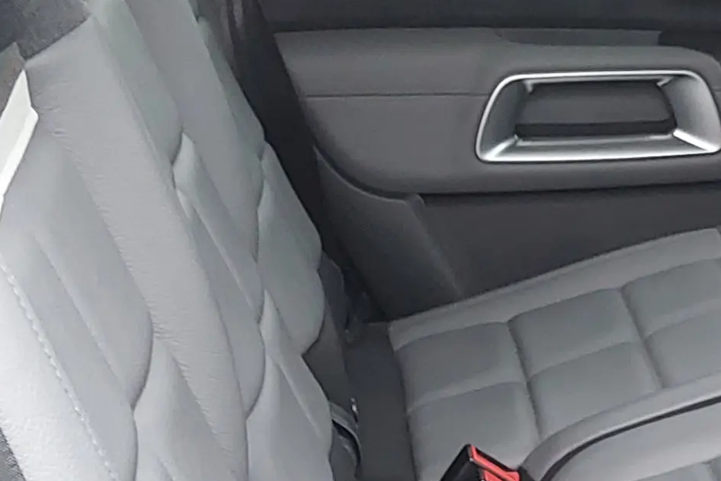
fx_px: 2563
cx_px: 799
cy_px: 538
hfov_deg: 15.6
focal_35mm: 128
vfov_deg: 10.6
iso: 250
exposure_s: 1/50
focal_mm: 4.6
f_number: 1.8
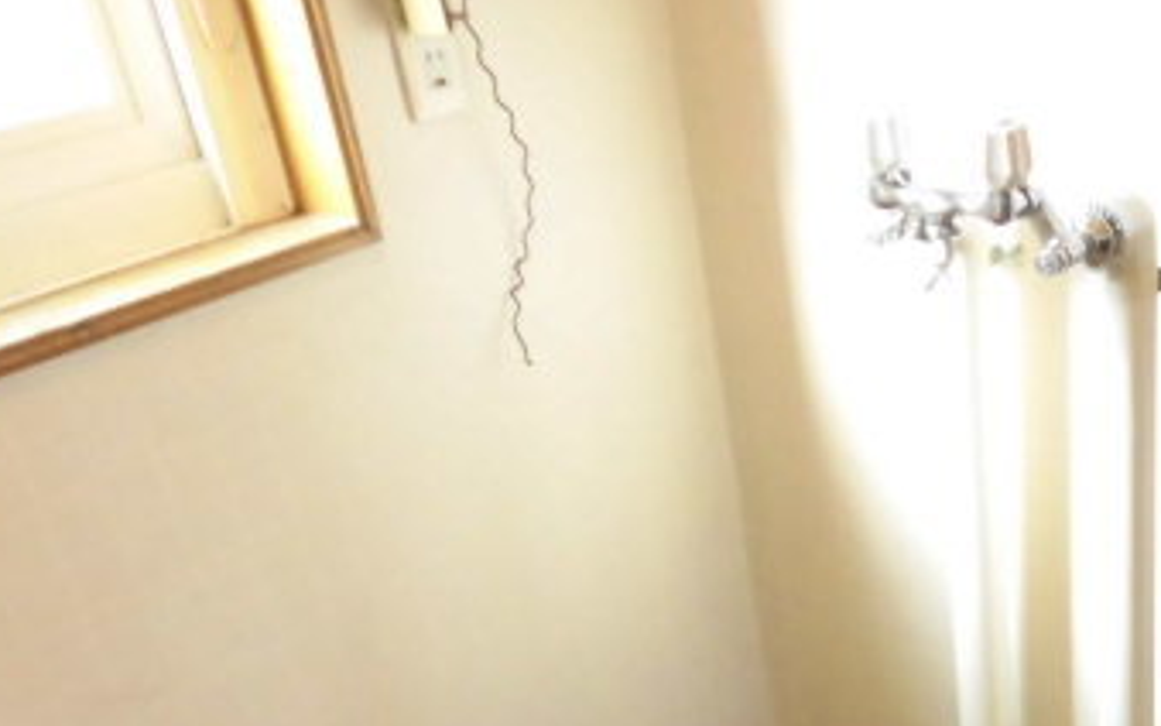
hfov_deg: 39.5
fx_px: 1519
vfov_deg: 25.1
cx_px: 993
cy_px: 788
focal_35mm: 48
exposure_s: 1/30
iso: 400
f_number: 3.1
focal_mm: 4.3
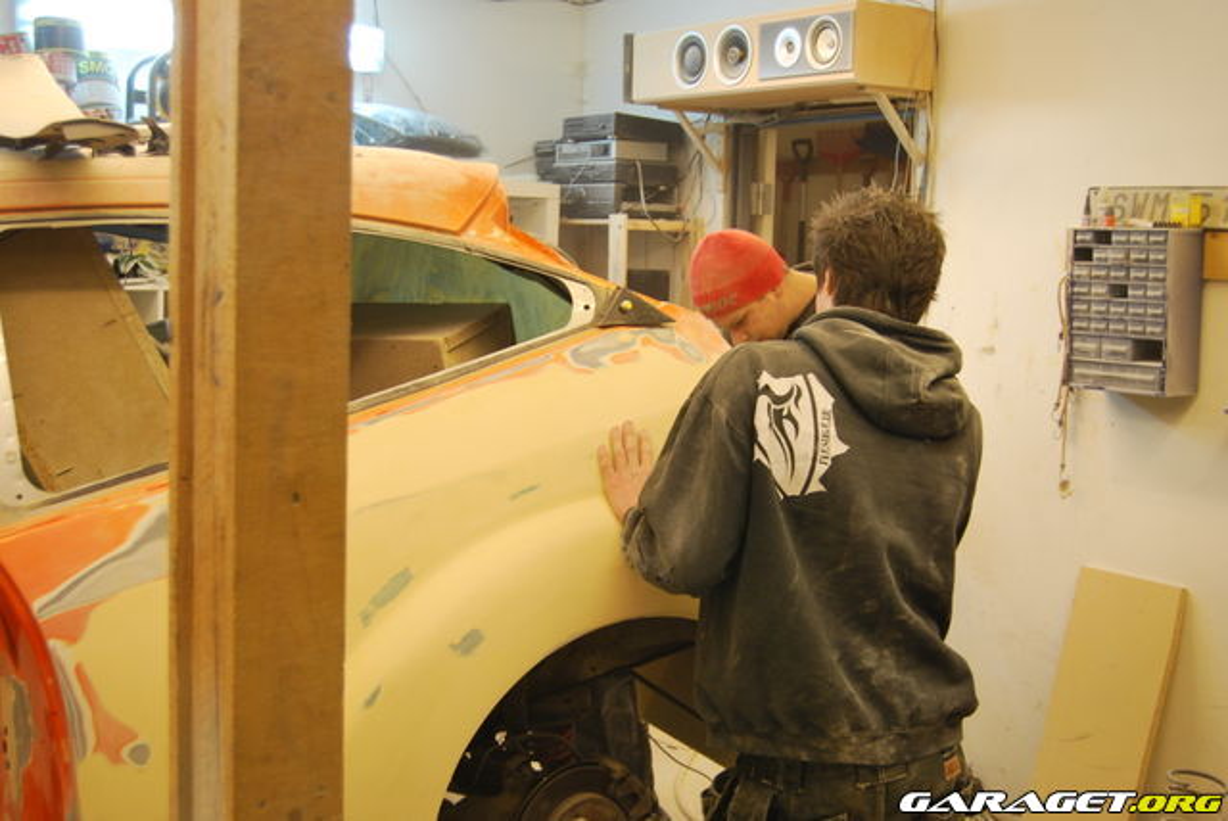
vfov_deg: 29.9
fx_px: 1536
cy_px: 410
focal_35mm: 45
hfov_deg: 43.6
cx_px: 614
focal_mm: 30
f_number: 4.2
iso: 400
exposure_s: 1/25
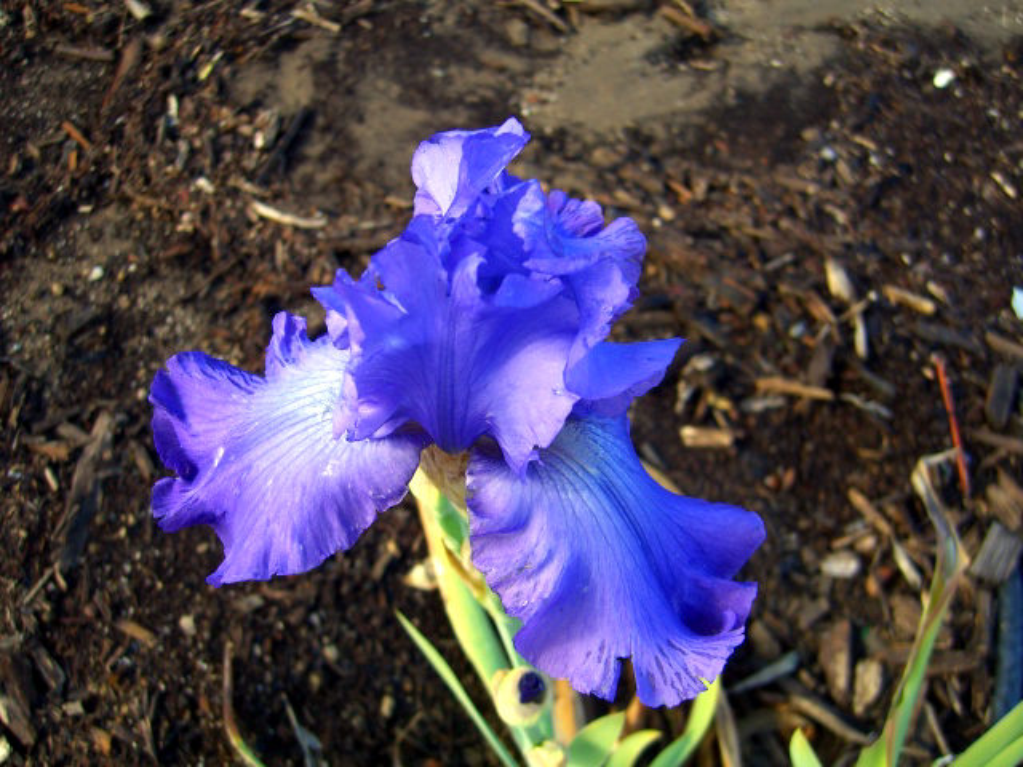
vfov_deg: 37.7
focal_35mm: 38
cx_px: 512
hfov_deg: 49.0
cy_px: 384
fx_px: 1123
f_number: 2.8
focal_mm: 7.9
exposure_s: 1/250
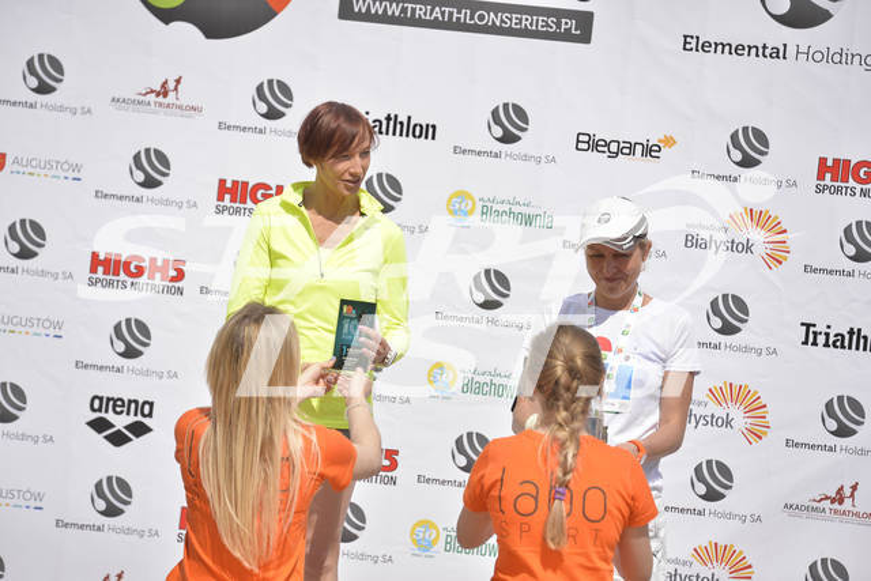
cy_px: 290
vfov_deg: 7.4
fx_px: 4477
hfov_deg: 11.1
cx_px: 436
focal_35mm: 185
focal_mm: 185
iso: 200
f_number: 4
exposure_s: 1/4000
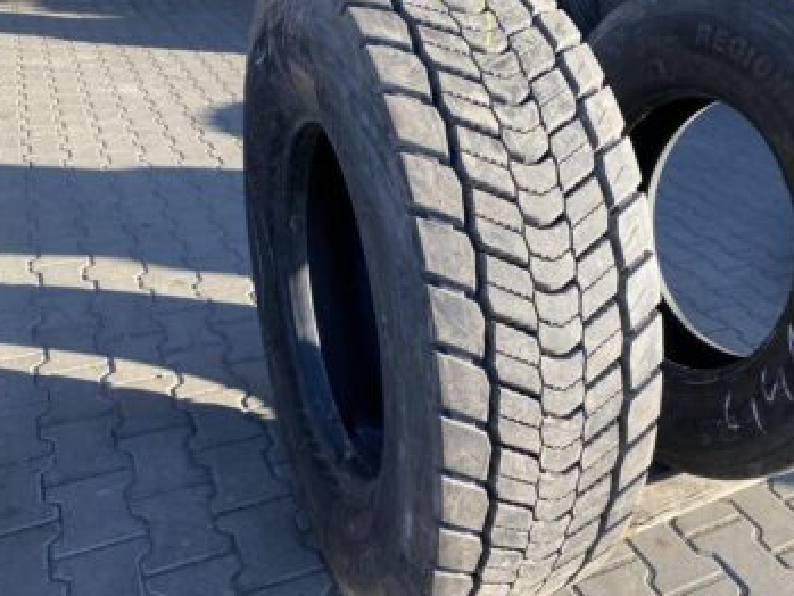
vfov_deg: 44.2
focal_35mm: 32
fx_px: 734
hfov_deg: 56.5
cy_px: 313
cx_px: 457
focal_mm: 4.25
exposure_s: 1/404
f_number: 1.8
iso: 32
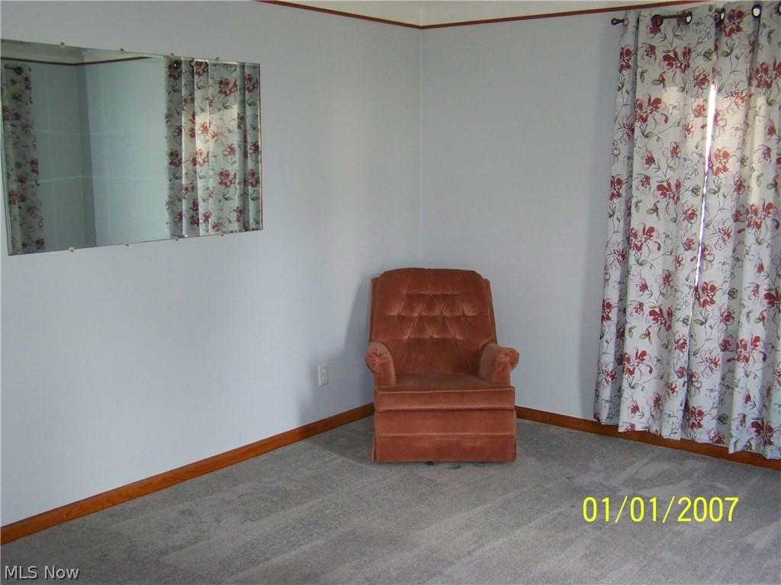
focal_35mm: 38
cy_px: 292
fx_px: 857
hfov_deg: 49.0
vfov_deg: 37.7
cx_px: 390
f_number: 2.8
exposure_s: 1/40
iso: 200
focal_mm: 6.3
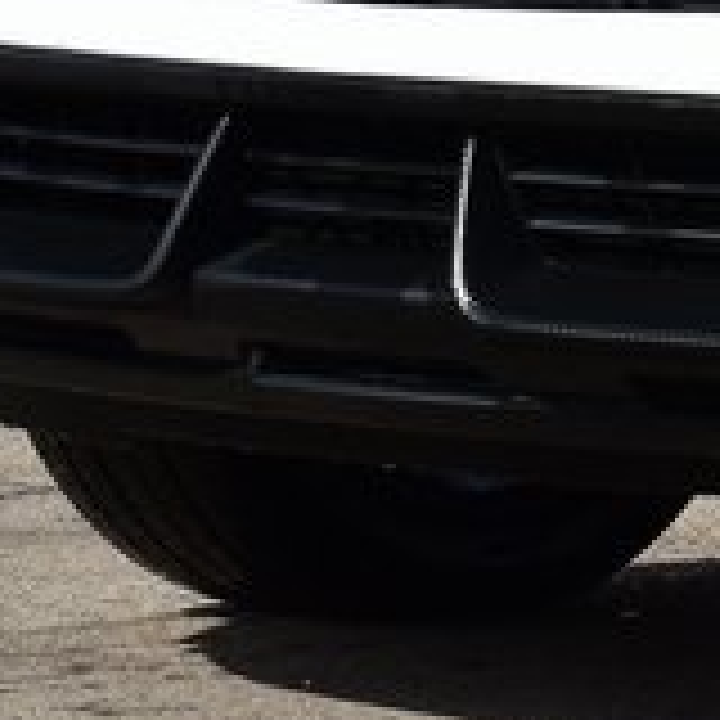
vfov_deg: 4.4
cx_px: 1908
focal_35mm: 391
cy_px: -484
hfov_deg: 4.4
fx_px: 9201
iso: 250
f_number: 11
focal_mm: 48
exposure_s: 1/500
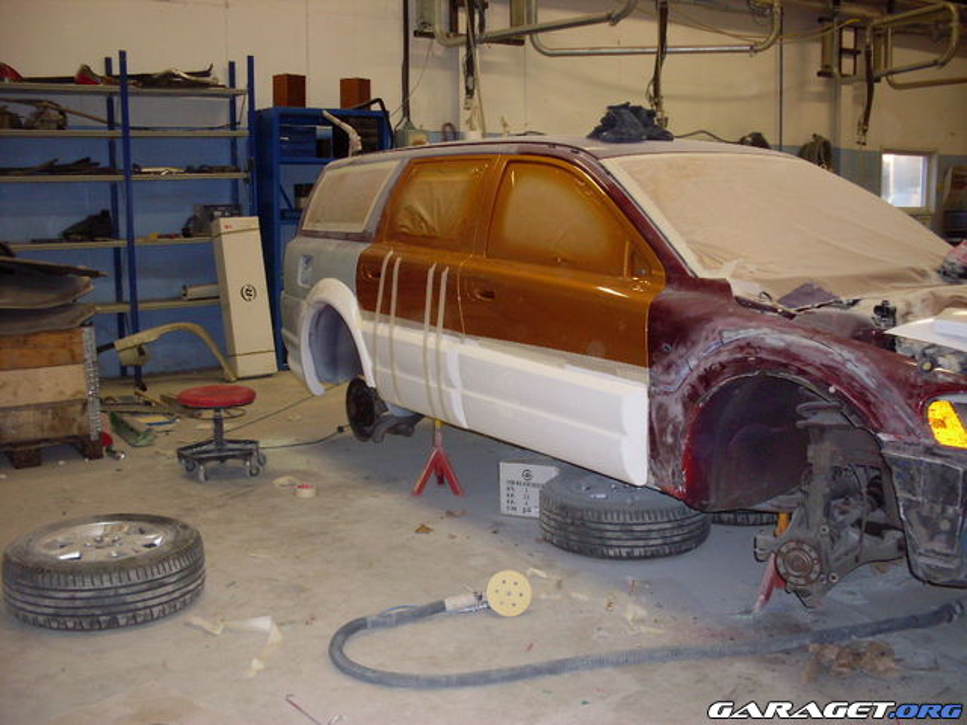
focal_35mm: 38
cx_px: 484
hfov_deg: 49.0
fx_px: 1062
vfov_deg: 37.7
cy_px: 362
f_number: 2.8
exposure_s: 1/45
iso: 160
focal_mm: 6.3
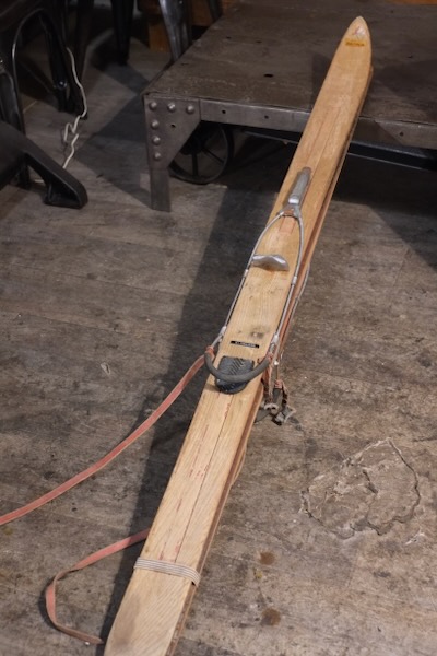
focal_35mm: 53
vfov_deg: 37.5
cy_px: 328
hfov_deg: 25.5
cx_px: 218
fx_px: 965
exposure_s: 1/125
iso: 3200
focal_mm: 35
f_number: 4
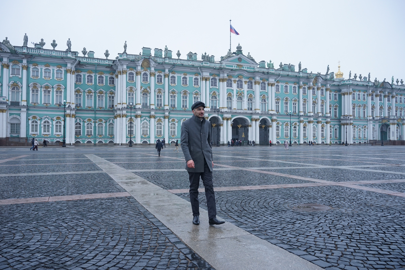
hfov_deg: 65.5
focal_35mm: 28
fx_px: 315
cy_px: 135
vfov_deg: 46.4
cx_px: 202
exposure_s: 1/320
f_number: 5.6
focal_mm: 28
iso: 800
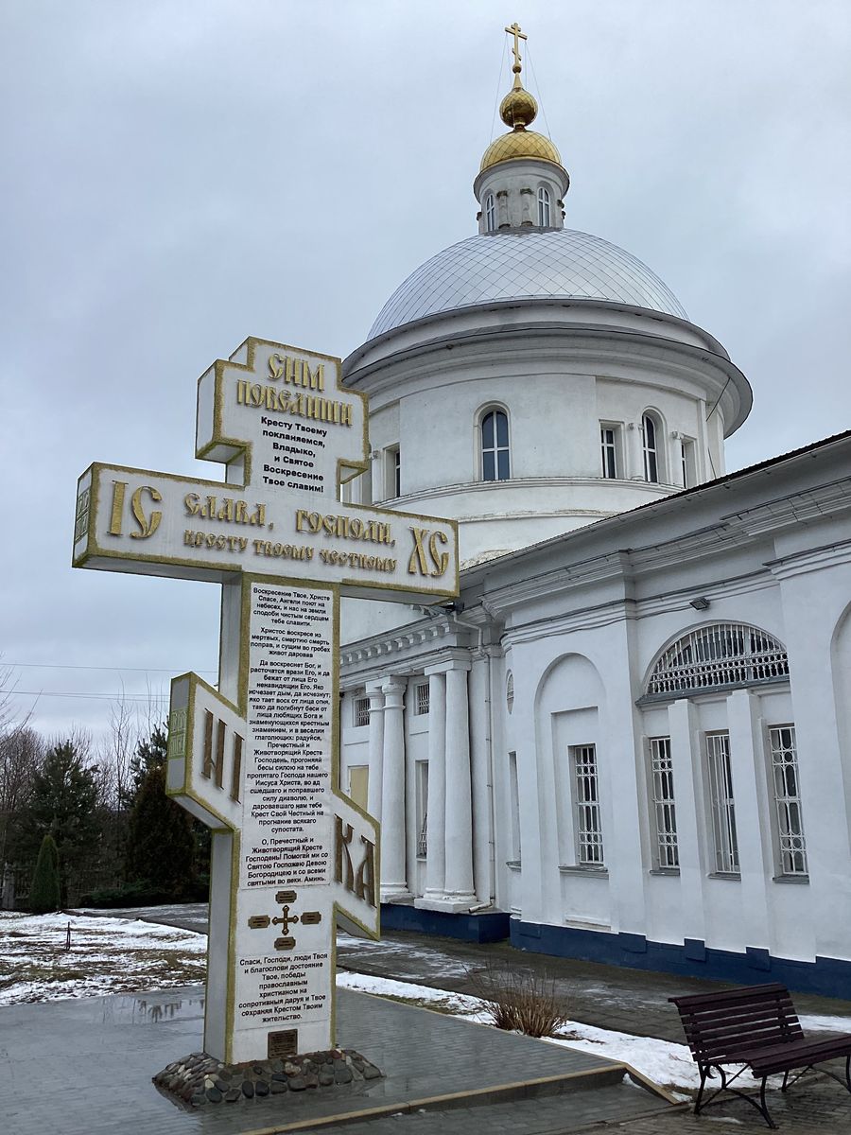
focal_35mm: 31
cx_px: 426
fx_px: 1016
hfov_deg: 45.4
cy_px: 568
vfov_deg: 58.4
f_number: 2.4
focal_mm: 3.3
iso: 25
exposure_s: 1/392
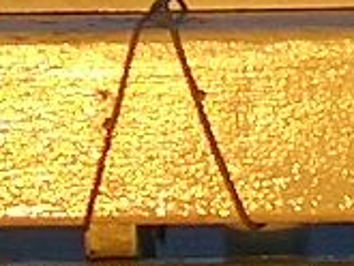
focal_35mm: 287
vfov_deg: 4.8
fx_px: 2937
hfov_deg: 6.9
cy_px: -663
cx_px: 219
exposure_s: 1/400
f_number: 3.5
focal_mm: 5.6
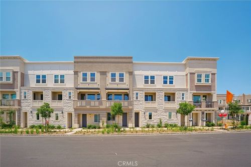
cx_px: 126
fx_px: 98
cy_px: 84
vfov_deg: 81.2
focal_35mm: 14
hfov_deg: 104.3
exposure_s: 1/125
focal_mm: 14
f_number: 6.3
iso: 100
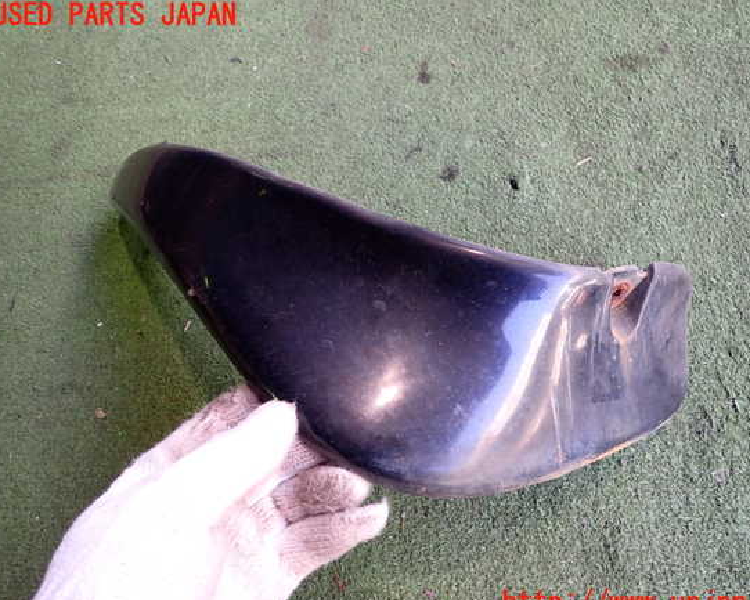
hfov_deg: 64.0
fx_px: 600
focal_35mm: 27
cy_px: 310
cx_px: 400
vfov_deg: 53.2
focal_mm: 4.5
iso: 200
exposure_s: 1/50
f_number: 2
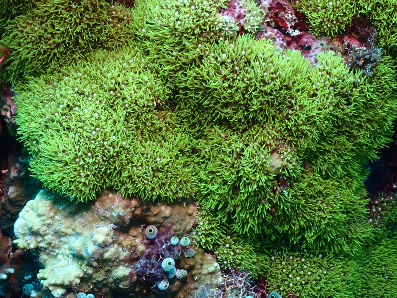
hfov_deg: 19.6
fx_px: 1147
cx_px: 198
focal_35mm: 100
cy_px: 149
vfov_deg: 14.8
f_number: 6.3
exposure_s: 1/200
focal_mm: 18
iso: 640
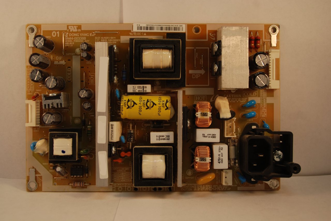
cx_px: 166
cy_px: 110
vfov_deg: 25.8
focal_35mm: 52
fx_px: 483
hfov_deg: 37.8
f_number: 5.6
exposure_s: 1/25
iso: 100
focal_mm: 35
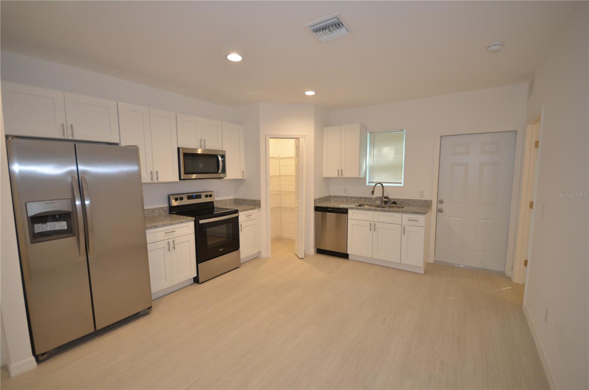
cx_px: 294
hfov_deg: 100.5
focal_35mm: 15
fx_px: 245
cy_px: 195
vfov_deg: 77.0
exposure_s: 1/60
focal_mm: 10
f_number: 4
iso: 560
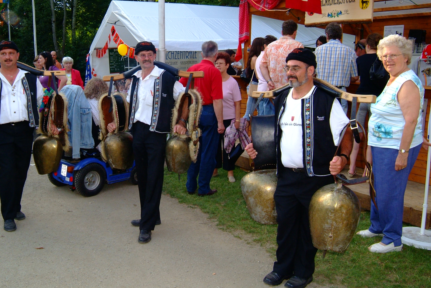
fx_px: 419
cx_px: 192
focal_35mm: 35
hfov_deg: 54.3
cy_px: 127
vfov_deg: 37.8
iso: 800
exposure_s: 1/125
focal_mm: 20
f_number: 11
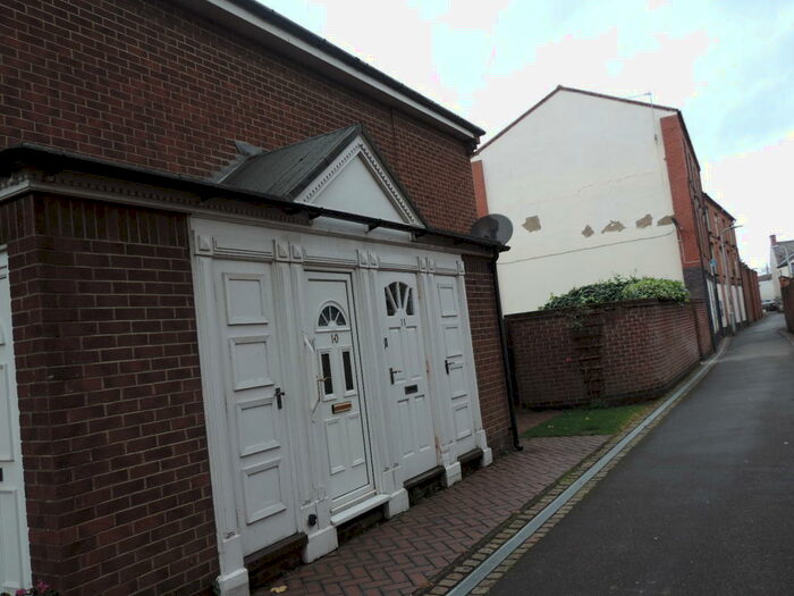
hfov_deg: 60.0
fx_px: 688
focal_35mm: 30
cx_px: 397
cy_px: 298
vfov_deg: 46.8
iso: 80
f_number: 3.1
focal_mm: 5.3
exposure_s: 1/160
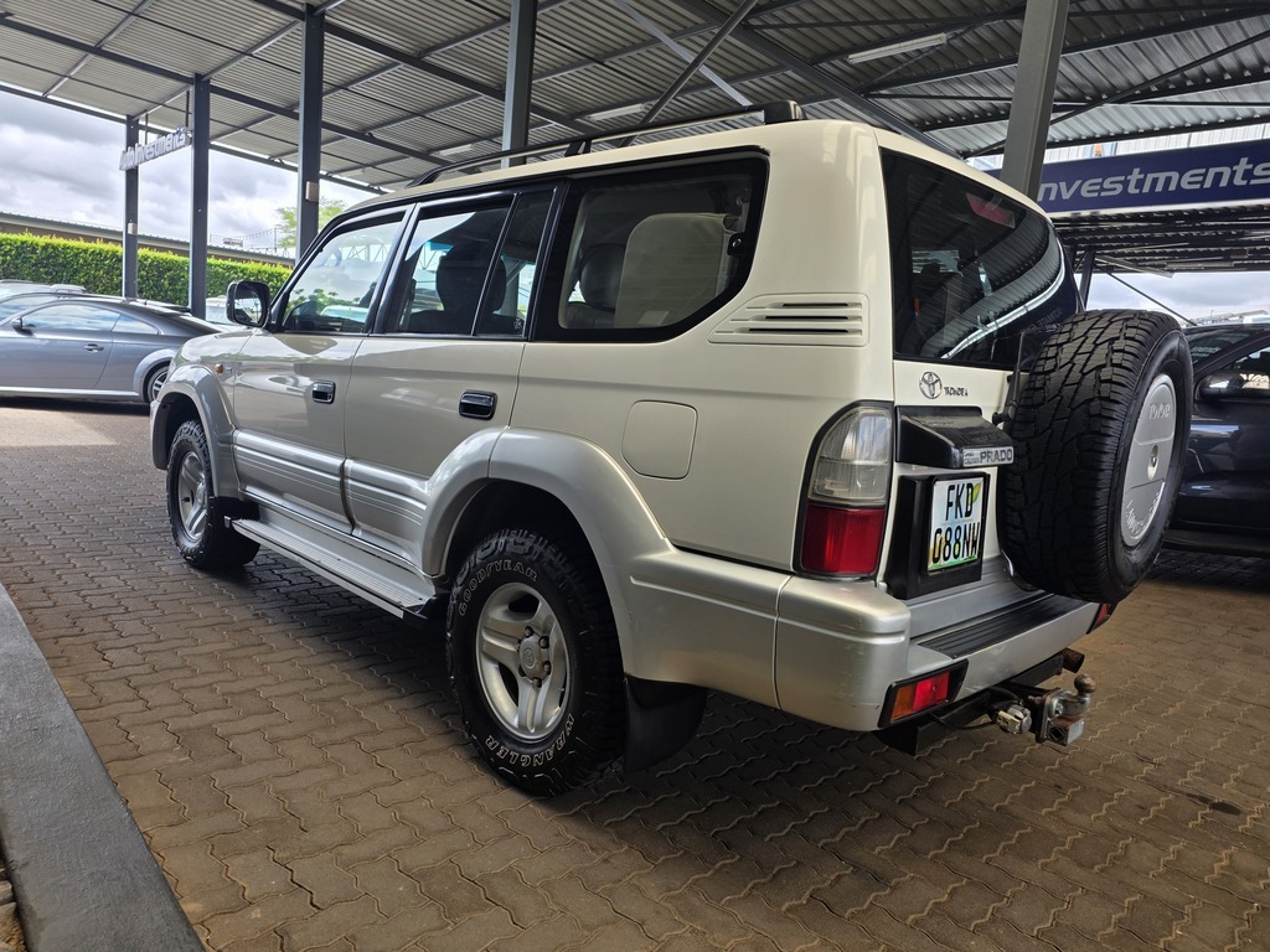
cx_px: 635
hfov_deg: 73.9
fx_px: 844
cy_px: 476
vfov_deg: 58.9
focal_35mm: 23
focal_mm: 6.25
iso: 80
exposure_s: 1/1255
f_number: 1.7
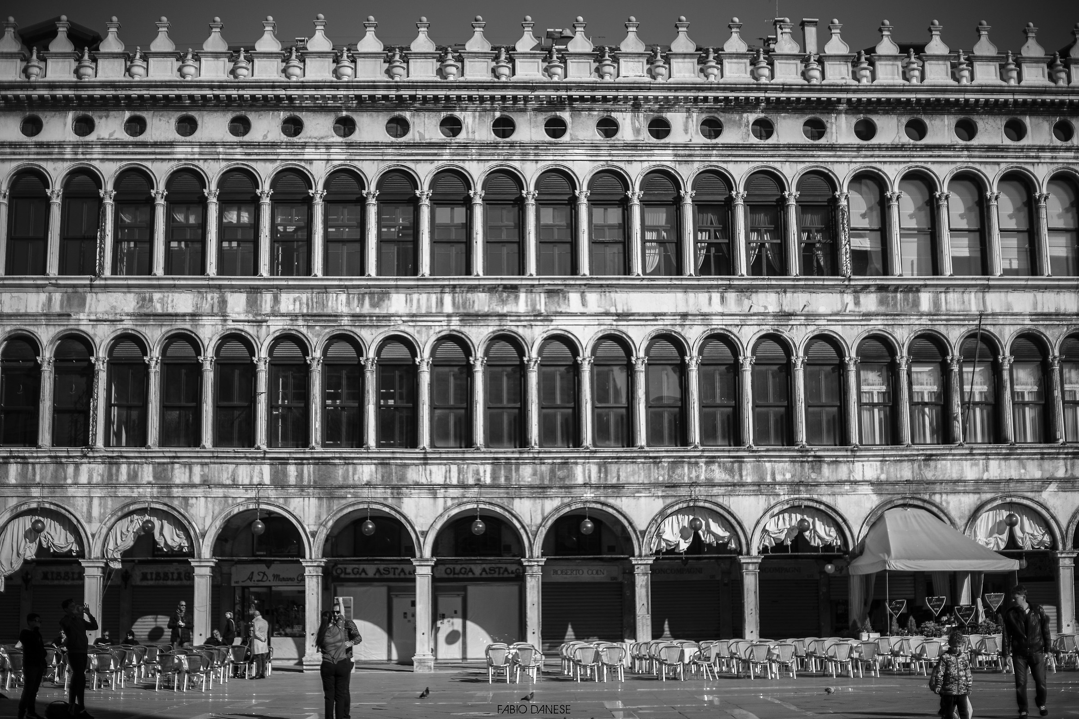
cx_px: 540
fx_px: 1498
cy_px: 360
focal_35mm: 50
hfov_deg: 39.6
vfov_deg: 27.0
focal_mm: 50
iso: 50
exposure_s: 1/8000
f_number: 1.8
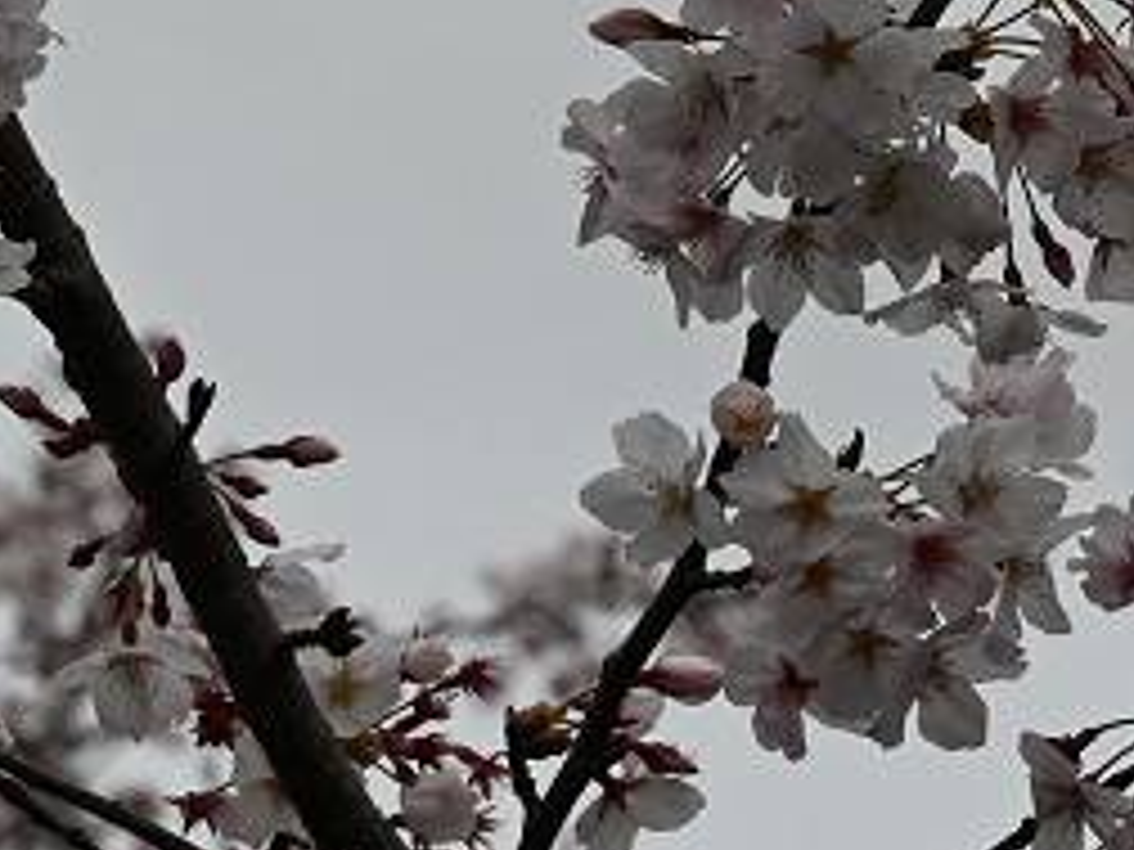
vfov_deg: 3.2
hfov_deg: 4.3
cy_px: 405
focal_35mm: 458
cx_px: 729
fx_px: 15004
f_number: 9
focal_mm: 80
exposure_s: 1/640
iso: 100
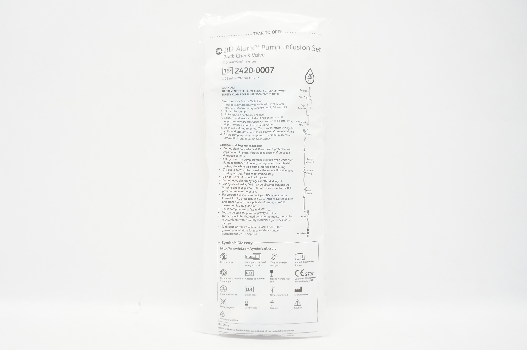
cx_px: 264
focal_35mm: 27
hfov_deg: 67.4
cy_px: 175
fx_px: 395
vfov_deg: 47.8
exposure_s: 1/80
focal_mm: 18
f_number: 5
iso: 800
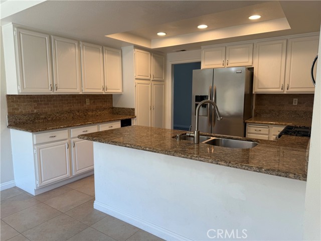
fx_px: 223
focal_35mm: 24
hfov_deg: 71.6
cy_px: 120
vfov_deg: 56.8
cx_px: 160
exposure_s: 1/120
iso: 80
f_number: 1.78
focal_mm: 6.76
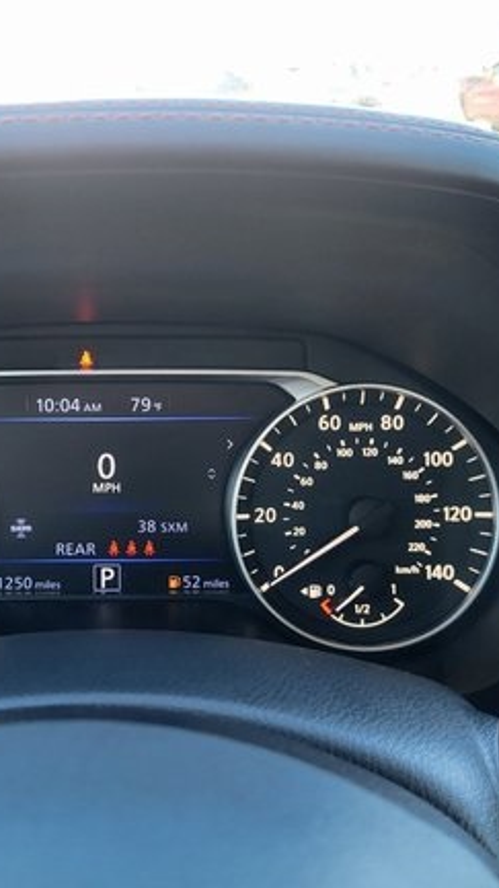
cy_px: 460
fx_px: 988
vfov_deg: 48.3
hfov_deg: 27.8
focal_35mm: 42
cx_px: 103
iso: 64
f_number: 1.8
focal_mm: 5.4
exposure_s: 1/120
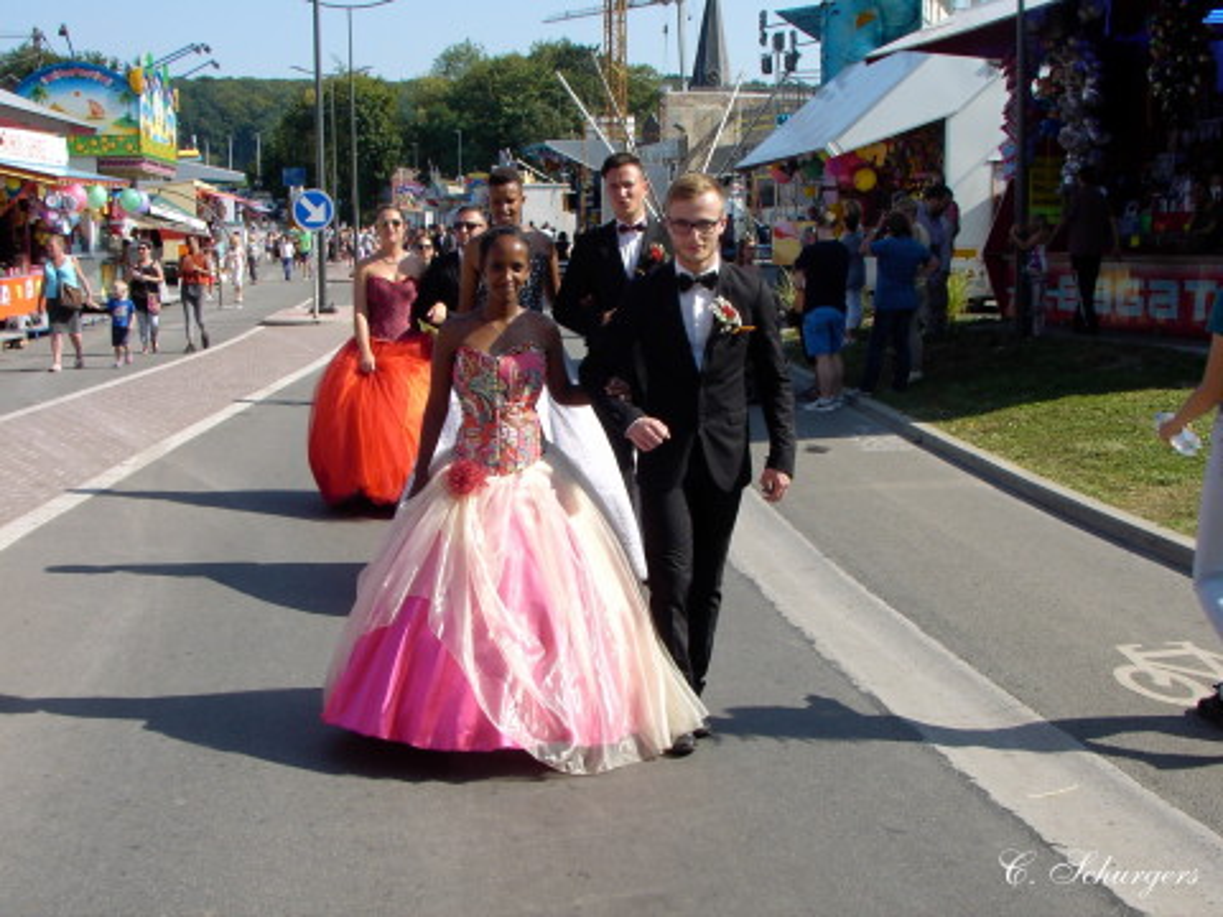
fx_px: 1731
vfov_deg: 29.7
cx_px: 612
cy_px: 458
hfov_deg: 38.9
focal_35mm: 49
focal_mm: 7.5
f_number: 5
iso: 70
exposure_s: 1/260
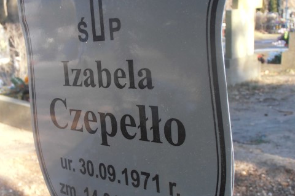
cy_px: 126
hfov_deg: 32.8
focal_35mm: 61
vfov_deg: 22.2
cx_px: 117
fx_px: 500
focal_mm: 7.87
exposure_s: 1/100
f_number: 4.2
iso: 80
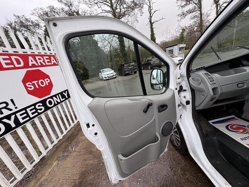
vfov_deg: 85.7
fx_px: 101
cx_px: 124
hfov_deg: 102.1
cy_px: 94
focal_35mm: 14
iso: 40
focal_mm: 2.22
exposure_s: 1/99
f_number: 2.2
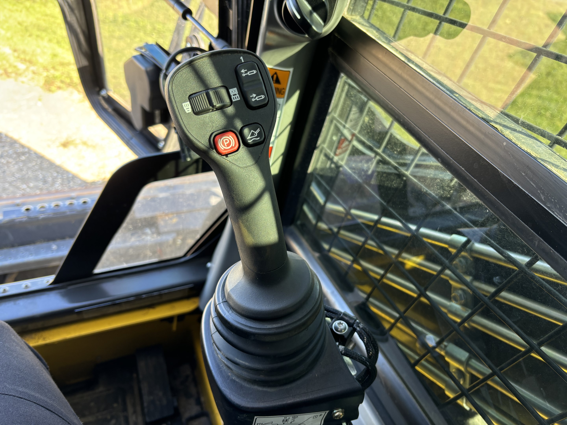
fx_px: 426
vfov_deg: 53.1
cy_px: 212
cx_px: 284
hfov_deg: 67.3
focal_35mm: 26
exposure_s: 1/121
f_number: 1.6
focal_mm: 5.96
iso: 64
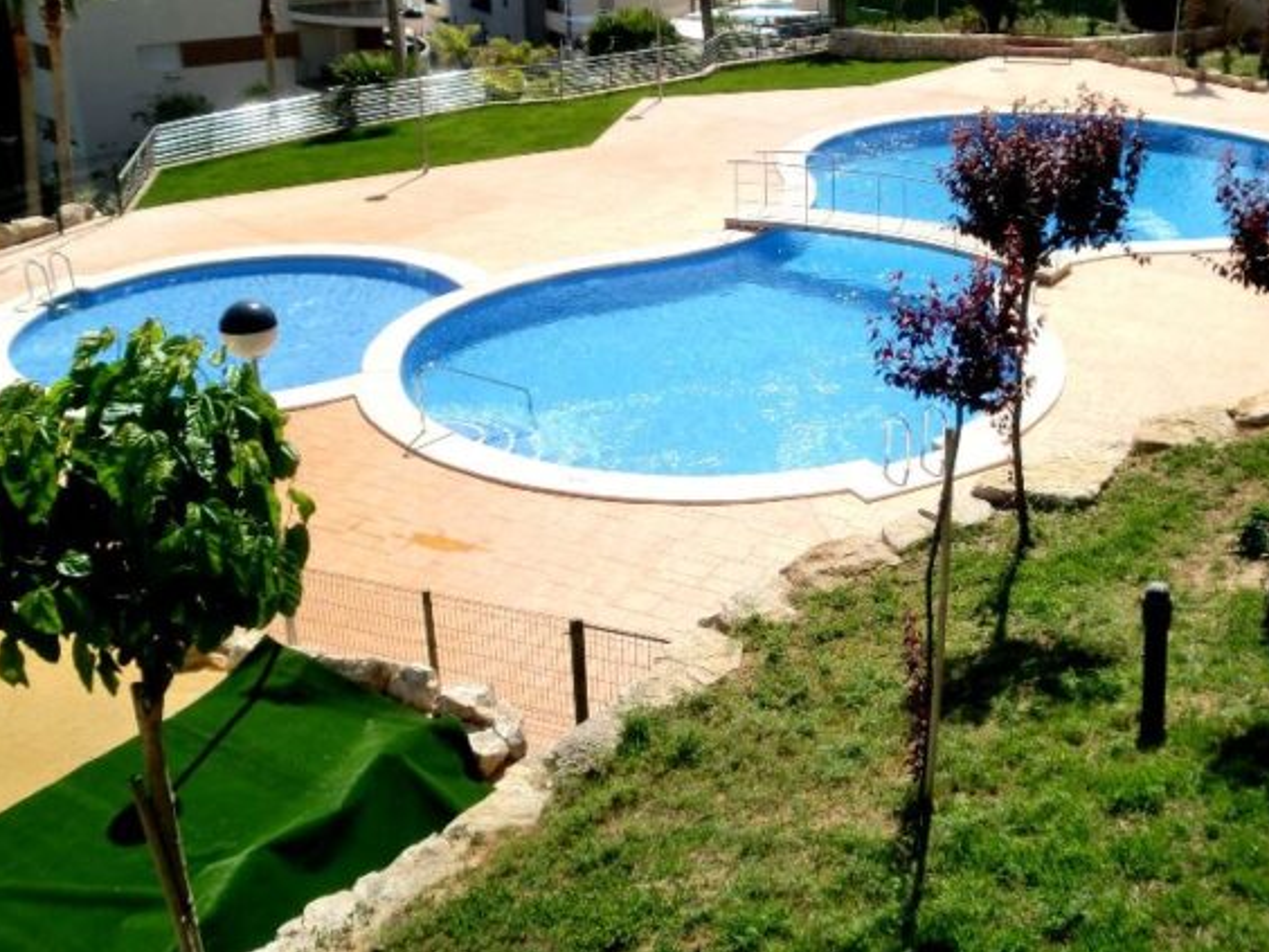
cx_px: 747
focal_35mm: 41
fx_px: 1503
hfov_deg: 45.6
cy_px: 392
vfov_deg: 35.0
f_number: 8.4
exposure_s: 1/200
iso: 64
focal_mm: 5.58
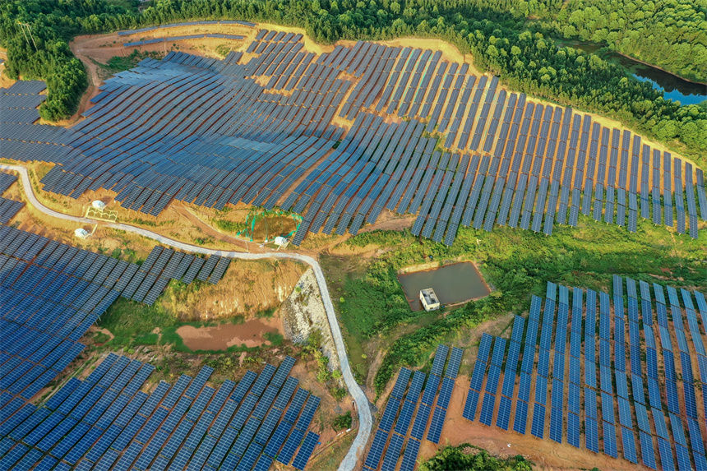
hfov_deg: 65.5
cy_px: 236
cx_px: 354
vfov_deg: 46.4
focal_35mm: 28
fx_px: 550
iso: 100
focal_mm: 10.26
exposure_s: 1/80
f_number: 4
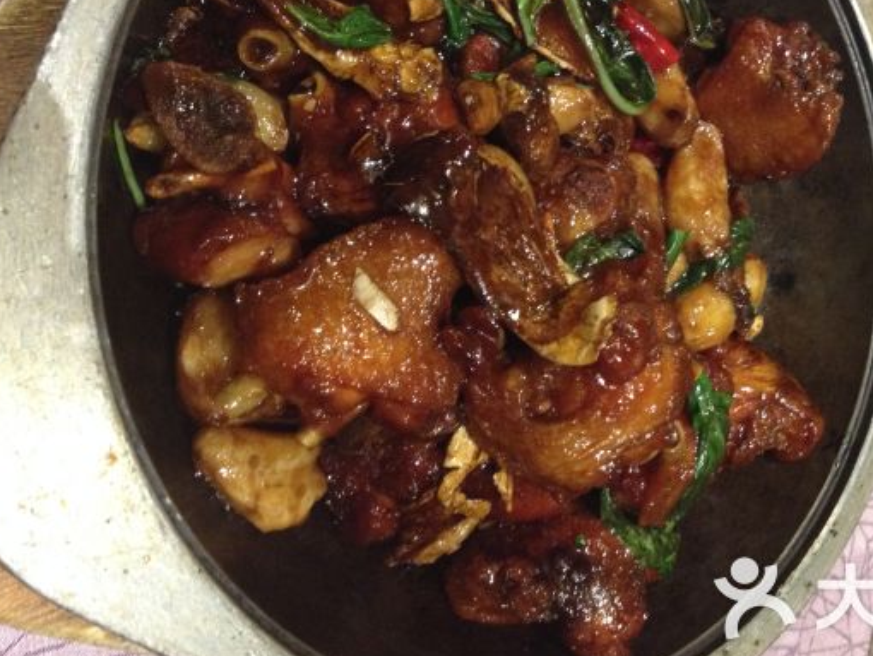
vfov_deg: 30.1
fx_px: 1211
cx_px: 544
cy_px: 237
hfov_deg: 39.4
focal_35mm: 48
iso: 400
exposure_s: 1/17
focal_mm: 4.28
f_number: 2.4
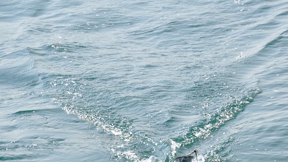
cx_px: 160
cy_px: 175
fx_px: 1764
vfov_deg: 5.2
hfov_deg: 9.3
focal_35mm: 231
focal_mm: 80
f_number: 8
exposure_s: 1/250
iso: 400
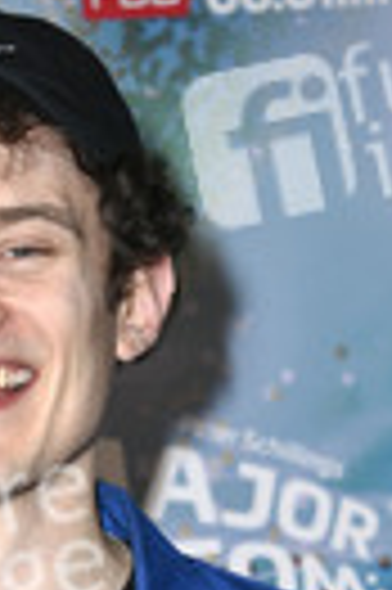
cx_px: 5
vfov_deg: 9.7
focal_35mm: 207
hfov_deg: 6.6
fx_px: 3390
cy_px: 797
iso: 500
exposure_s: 1/160
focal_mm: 68
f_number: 5.6
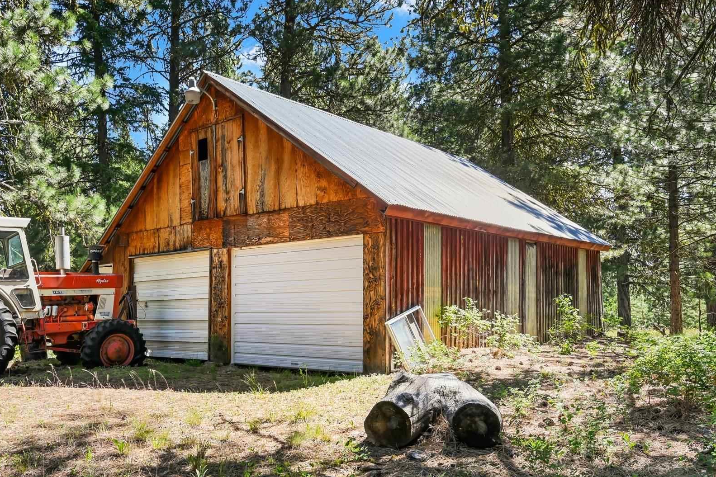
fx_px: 597
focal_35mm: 30
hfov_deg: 61.1
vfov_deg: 42.7
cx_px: 270
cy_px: 338
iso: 200
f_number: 8
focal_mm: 19
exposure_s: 1/50
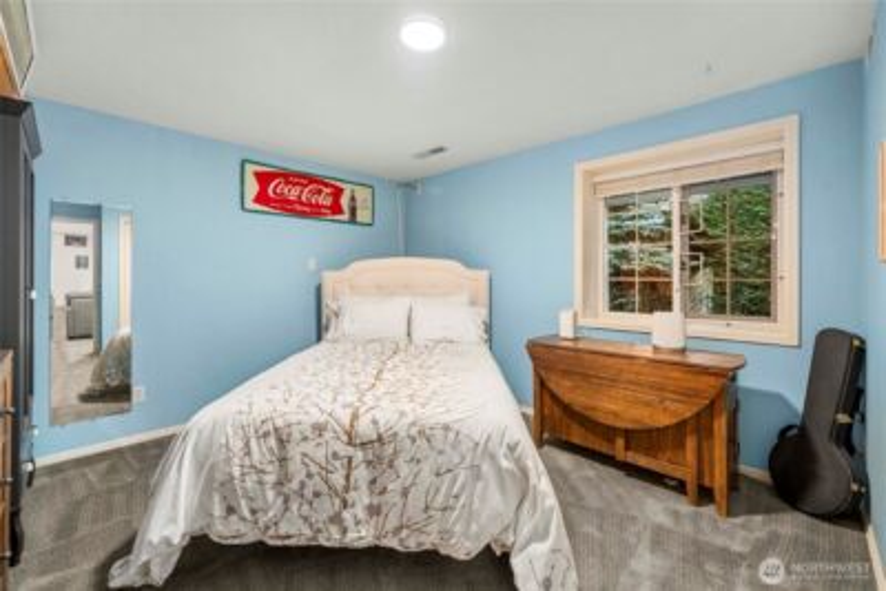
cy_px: 296
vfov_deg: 81.3
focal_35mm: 14
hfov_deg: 104.2
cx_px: 443
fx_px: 345
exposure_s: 1/2
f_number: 7.1
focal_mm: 14
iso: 1000
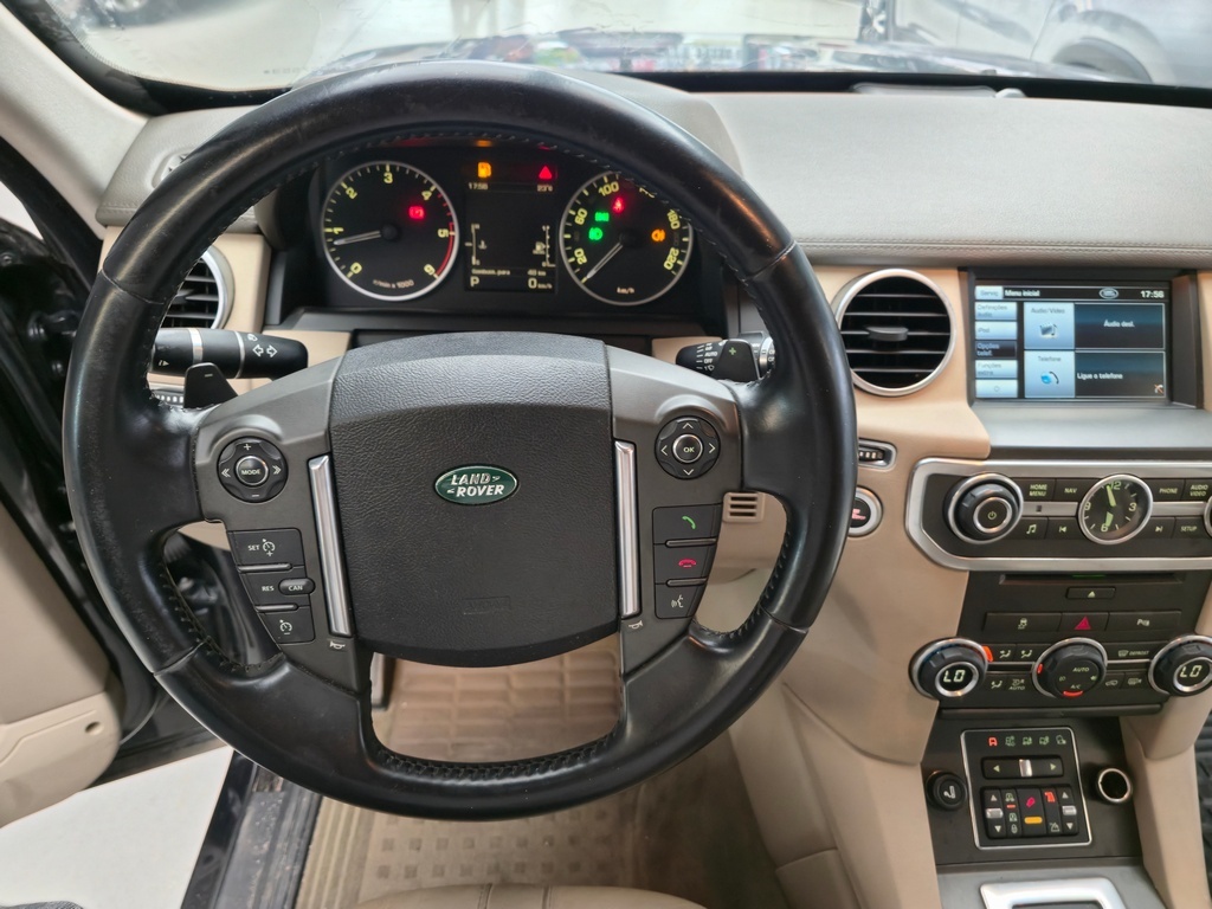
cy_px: 454
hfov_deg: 73.9
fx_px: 805
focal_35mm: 23
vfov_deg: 58.9
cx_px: 606
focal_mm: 6.3
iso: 320
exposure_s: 1/41.6
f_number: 1.7
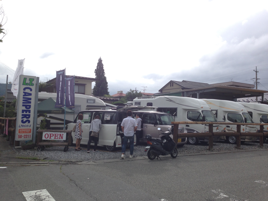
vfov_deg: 42.9
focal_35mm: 33
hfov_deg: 55.4
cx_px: 134
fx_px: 255
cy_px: 100
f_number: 2.4
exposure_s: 1/1004
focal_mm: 4.12
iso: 50
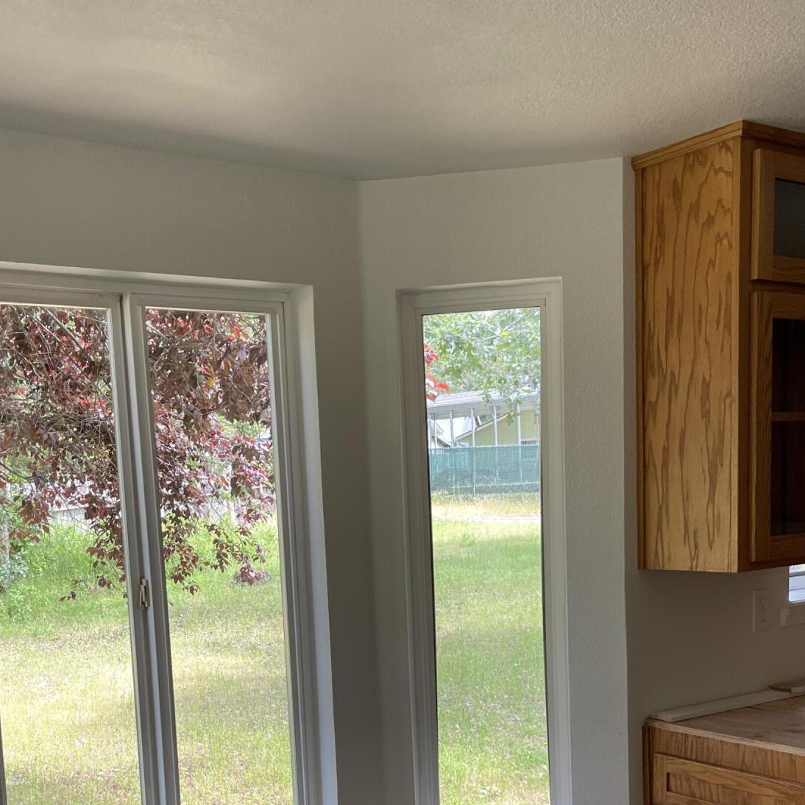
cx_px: 359
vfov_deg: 38.7
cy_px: 632
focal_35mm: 42
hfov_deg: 40.0
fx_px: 1105
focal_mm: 5.1
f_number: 1.6
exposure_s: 1/121
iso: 80
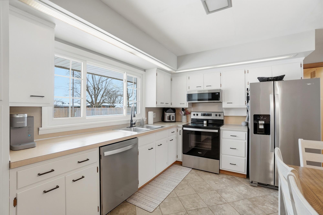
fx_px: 134
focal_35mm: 15
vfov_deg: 77.2
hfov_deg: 100.4
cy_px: 108
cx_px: 162
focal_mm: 10
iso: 100
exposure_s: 1/640
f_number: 4
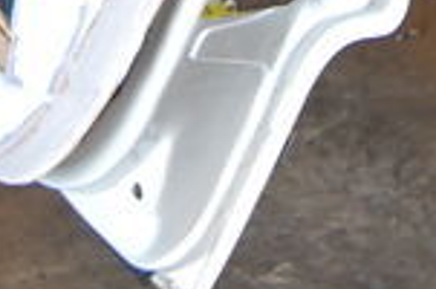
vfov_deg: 8.4
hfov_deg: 13.4
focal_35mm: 153
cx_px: 231
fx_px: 1849
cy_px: -306
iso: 800
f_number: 4
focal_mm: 24
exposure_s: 1/30
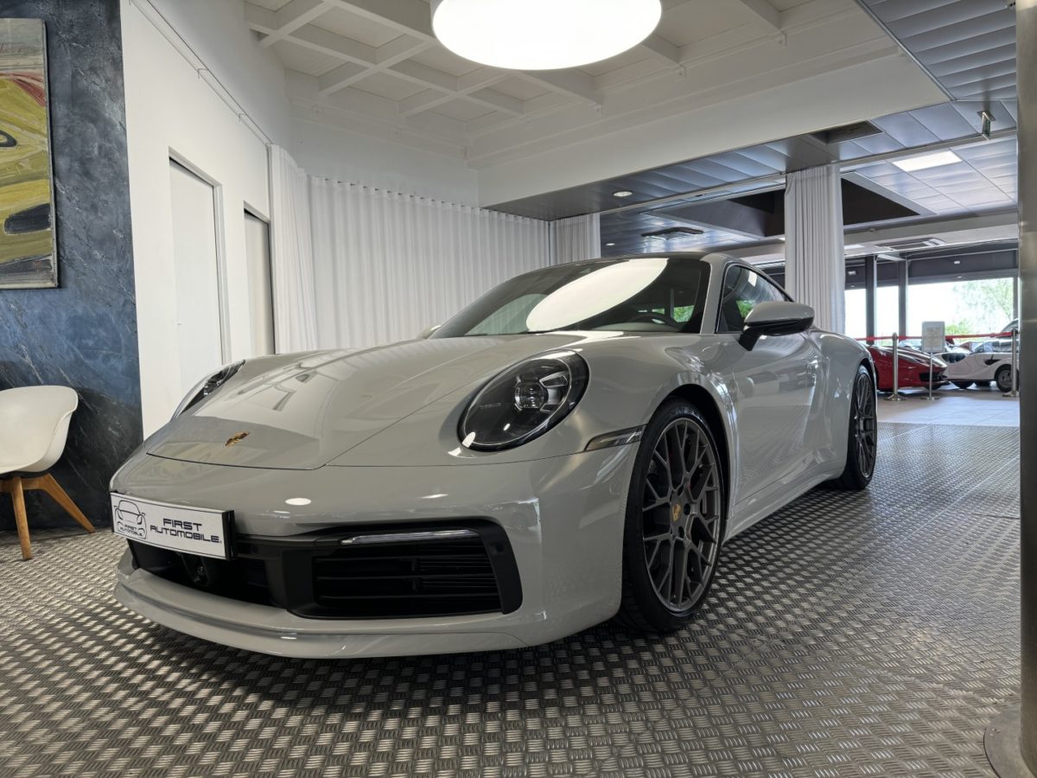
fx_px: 719
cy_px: 389
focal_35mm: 24
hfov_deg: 71.6
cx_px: 518
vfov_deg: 56.8
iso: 80
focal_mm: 6.86
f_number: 1.78
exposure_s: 1/100
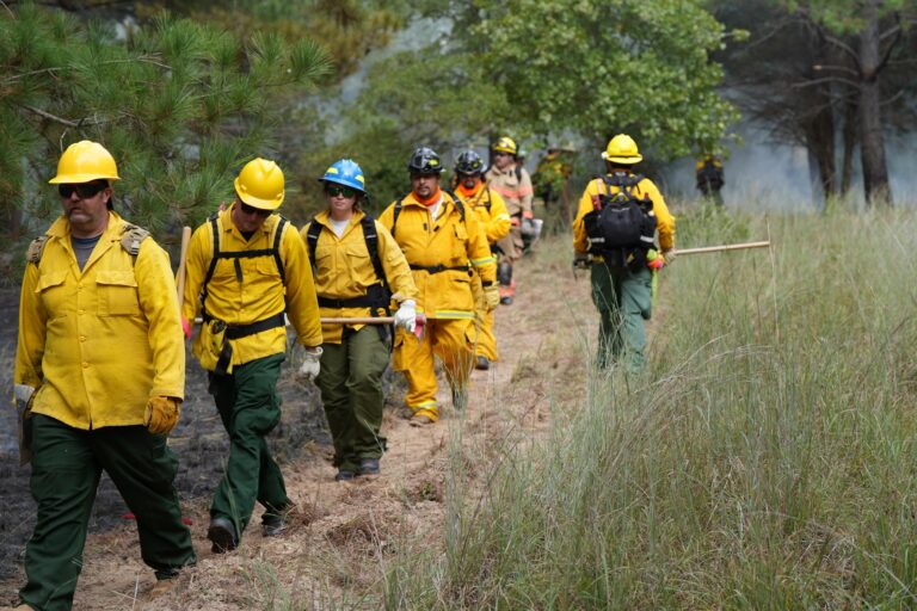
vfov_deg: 16.5
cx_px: 458
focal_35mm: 83
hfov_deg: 24.5
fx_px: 2114
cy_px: 306
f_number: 4.5
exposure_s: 1/200
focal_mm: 83
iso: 100
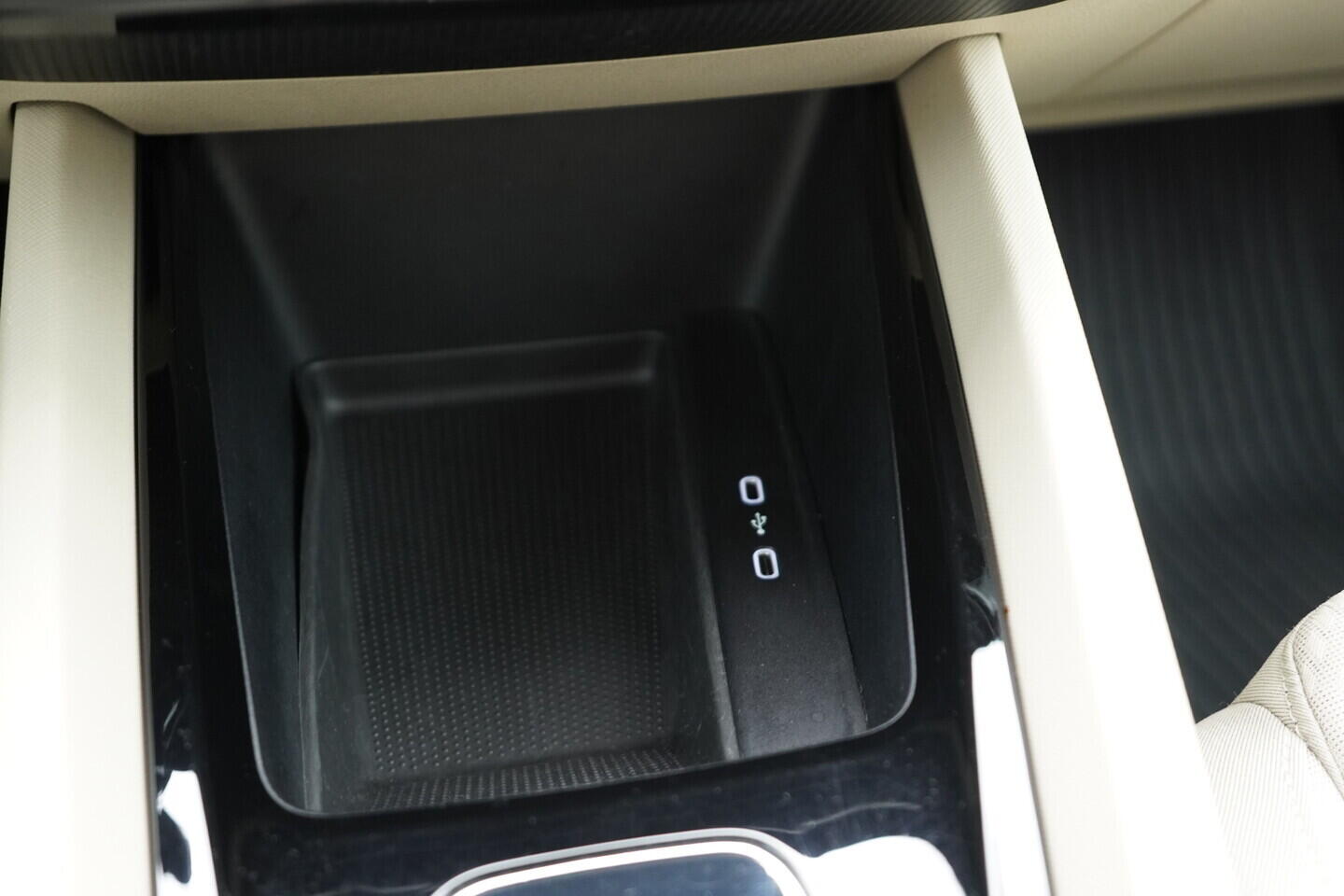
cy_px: 448
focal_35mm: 36
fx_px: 1344
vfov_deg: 36.9
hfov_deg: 53.1
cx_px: 672
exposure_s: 1/30
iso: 1250
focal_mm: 24
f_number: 3.2
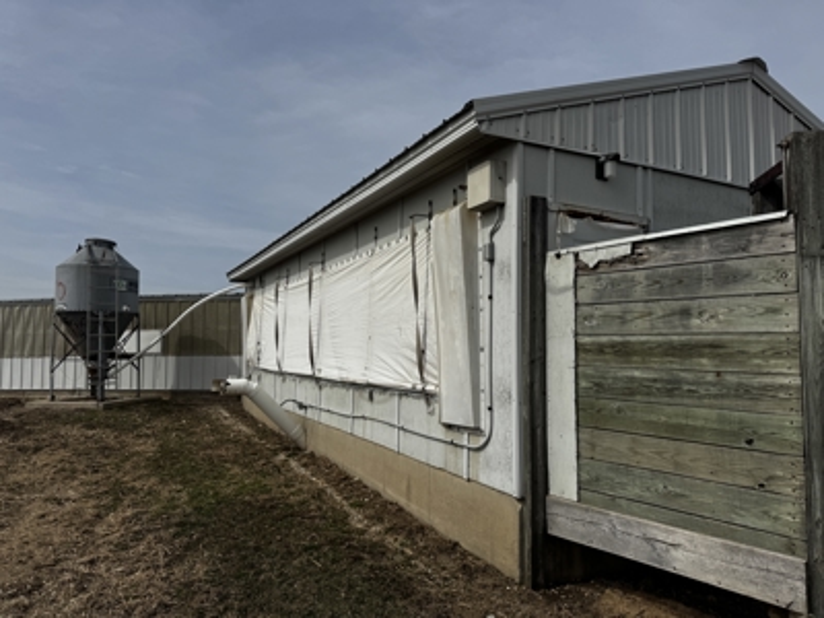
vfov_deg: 56.8
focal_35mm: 24
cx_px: 412
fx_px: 571
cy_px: 309
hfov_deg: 71.6
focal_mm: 6.76
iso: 80
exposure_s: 1/10417
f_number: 1.78
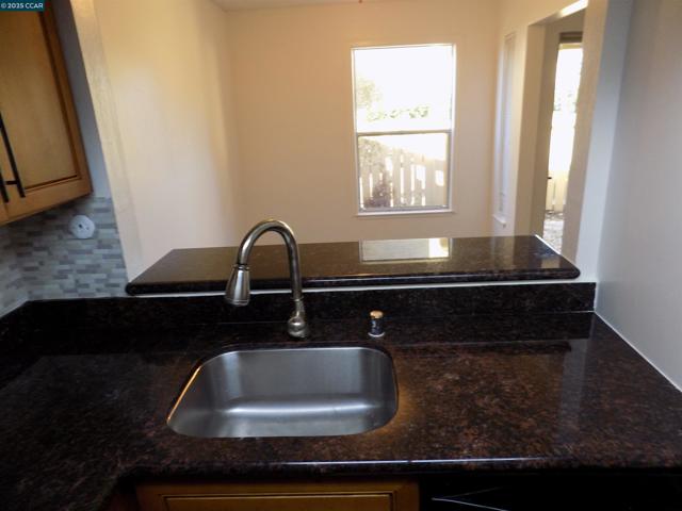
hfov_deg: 73.9
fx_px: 453
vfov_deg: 58.9
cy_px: 256
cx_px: 341
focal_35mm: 23
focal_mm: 4
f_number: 3.1
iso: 140
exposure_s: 1/30
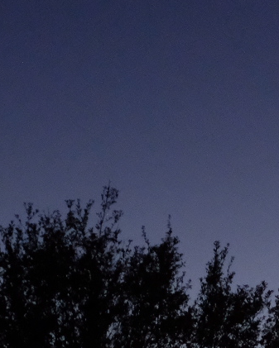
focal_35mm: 194
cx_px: -176
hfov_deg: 7.8
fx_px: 2002
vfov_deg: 9.8
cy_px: 399
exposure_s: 1/4
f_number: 3.6
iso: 6400
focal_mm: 32.9
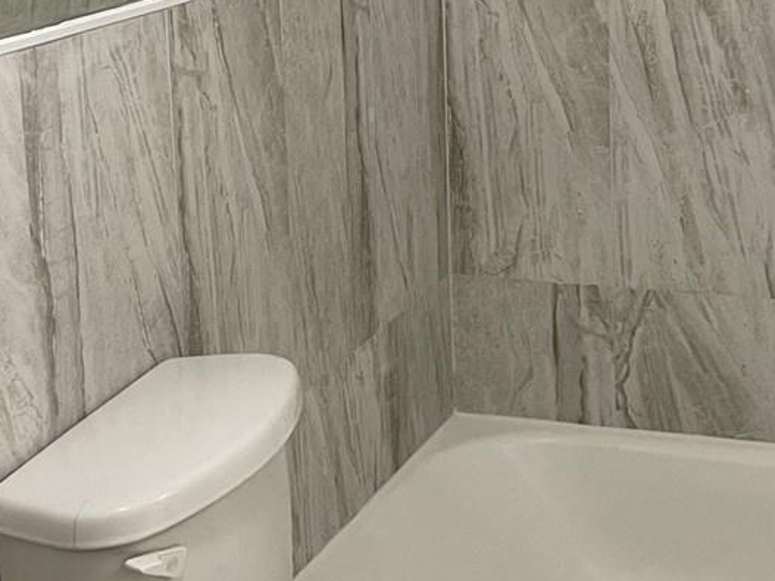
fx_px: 1768
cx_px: 543
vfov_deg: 18.2
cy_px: -7
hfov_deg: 24.5
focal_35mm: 79
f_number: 1.6
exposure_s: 1/60
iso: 160
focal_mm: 4.2
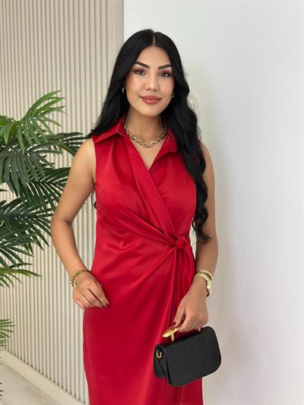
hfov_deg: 30.3
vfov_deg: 39.6
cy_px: 202
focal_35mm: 48
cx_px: 152
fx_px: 562
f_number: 1.78
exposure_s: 1/141
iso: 80
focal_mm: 6.86
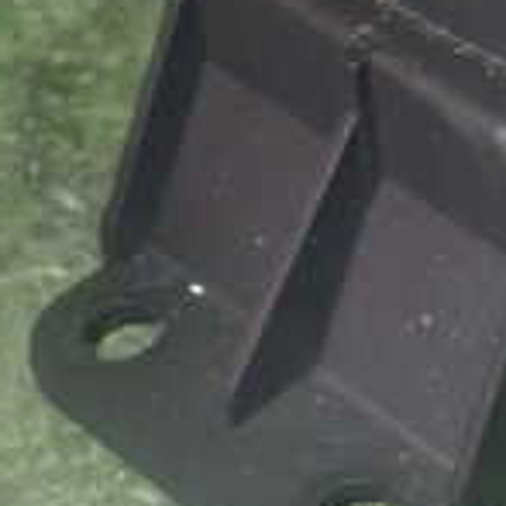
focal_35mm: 169
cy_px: -100
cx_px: 854
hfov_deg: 9.9
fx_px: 2795
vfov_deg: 10.2
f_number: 9
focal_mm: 8.4
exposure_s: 1/50
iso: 800
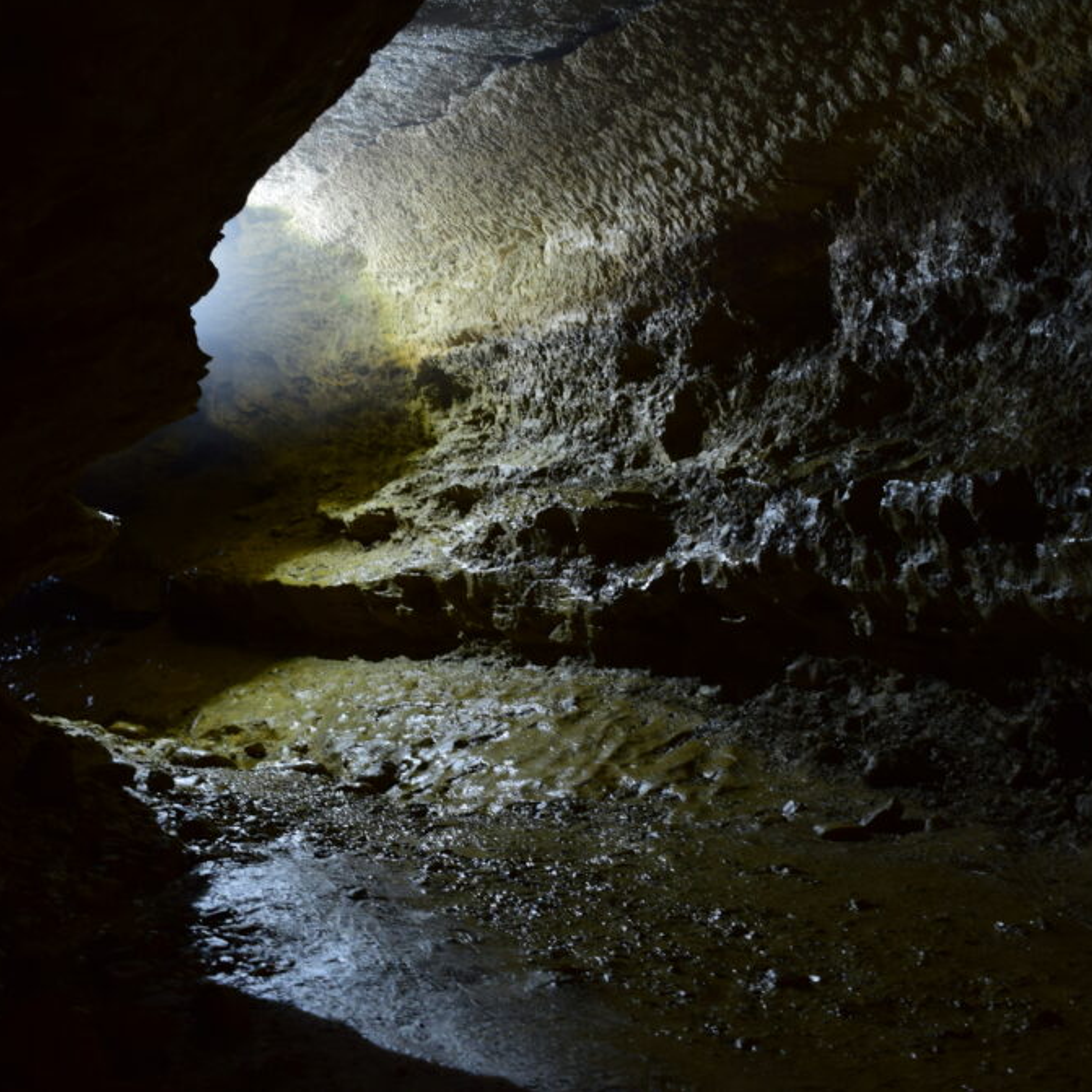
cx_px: 509
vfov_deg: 47.2
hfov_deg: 47.2
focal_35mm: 35
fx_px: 1249
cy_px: 538
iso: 100
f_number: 4
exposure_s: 1.6
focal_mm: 18
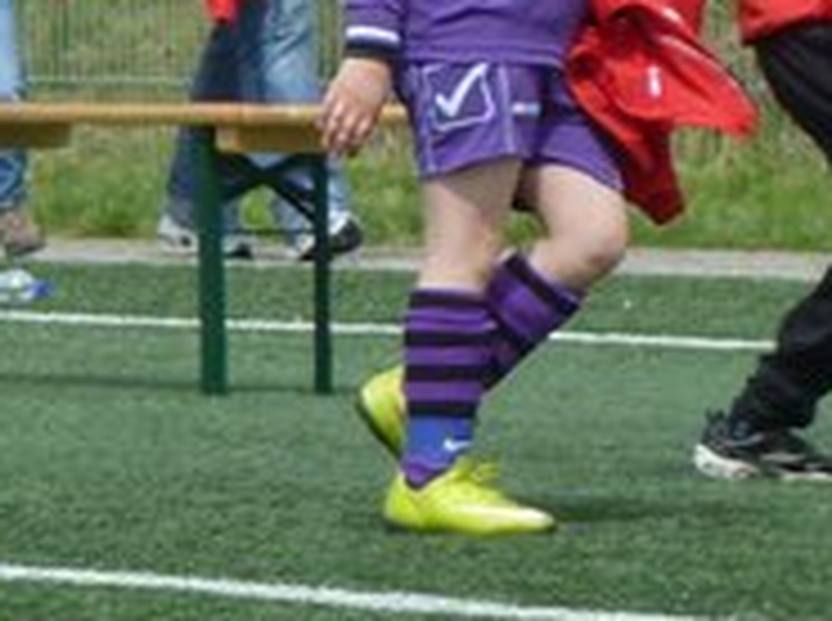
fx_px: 27299
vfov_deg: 1.3
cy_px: 290
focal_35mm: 1138
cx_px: -283
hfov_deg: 1.7
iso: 160
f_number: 4.9
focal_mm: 49.2
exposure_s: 1/1000
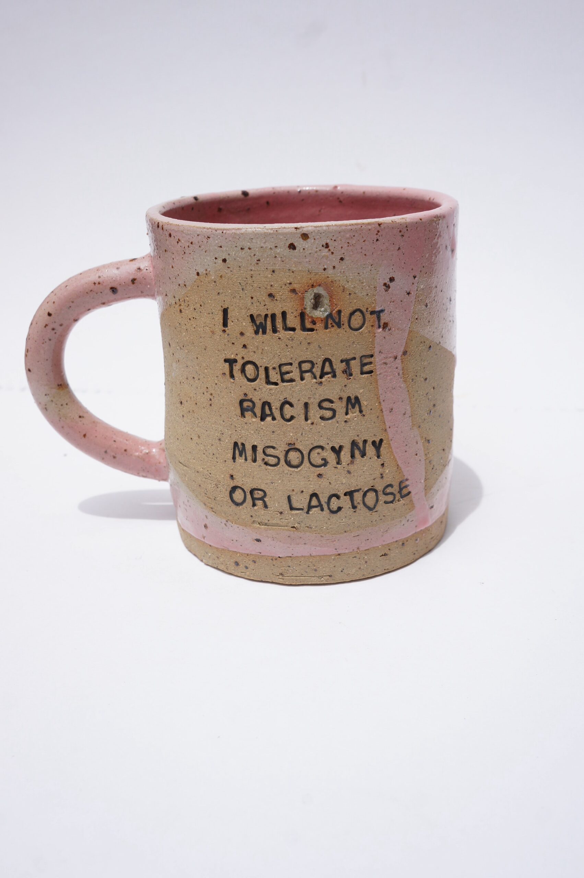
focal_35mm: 37
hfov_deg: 35.9
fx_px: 902
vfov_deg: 51.9
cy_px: 439
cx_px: 292
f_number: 9
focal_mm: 25
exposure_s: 1/200
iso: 100
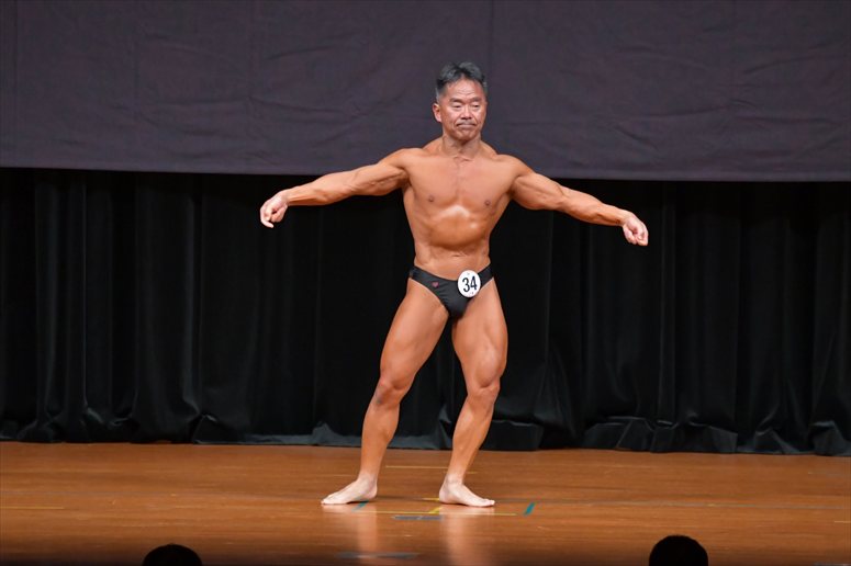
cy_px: 283
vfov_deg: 4.8
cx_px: 426
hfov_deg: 7.2
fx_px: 6734
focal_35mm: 285
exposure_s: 1/400
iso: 5000
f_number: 5.6
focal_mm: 190
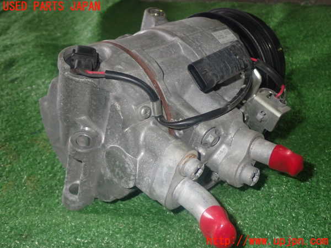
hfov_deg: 42.9
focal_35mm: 44
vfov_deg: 32.9
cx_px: 166
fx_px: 421
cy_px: 124
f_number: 9
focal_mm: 7.84
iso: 640
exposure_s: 1/40
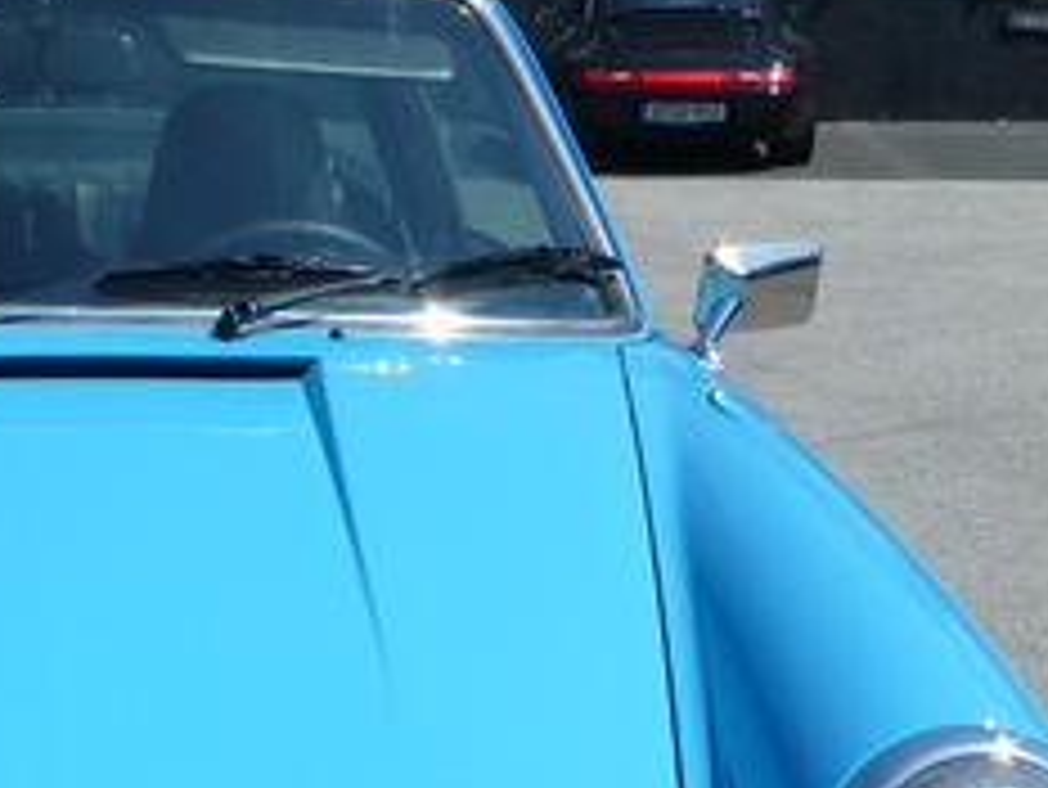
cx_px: 148
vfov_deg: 18.0
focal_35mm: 79
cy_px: 869
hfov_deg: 24.2
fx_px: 2393
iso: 100
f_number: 4
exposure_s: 1/1000
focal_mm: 4.3
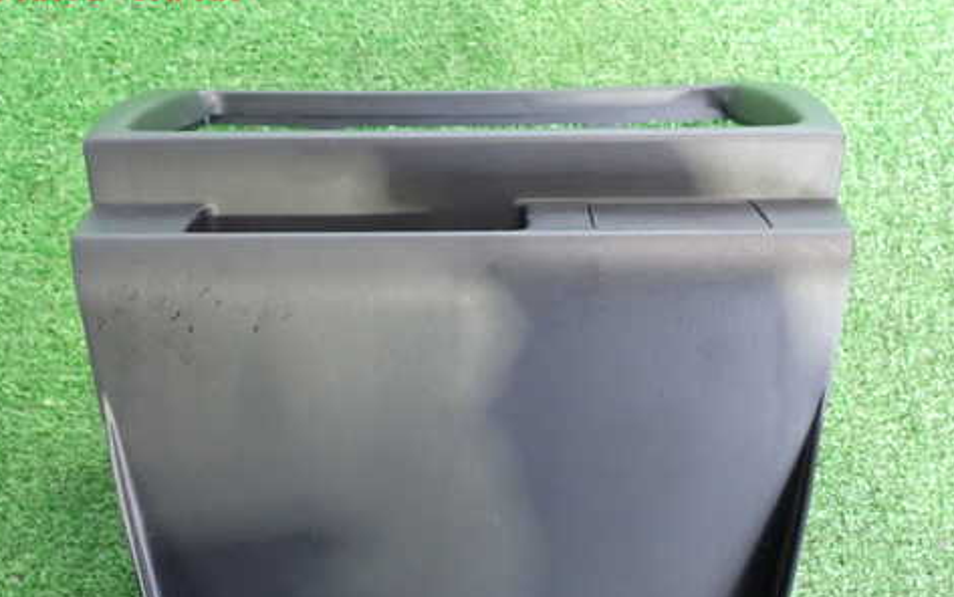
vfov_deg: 29.6
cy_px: 415
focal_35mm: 43
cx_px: 478
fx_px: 1118
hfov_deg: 46.2
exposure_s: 1/13
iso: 800
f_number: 3.2
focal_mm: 5.79
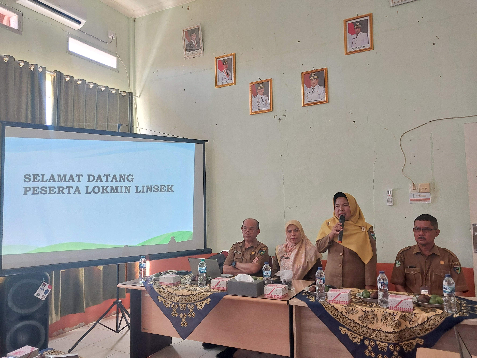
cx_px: 238
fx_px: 413
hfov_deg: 60.0
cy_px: 179
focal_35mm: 30
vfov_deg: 46.8
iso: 200
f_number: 1.8
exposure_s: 1/60
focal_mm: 4.6
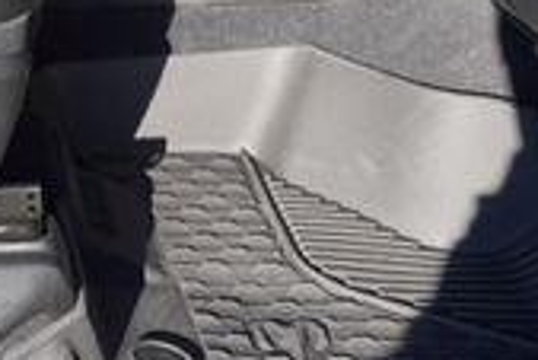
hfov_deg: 20.3
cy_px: -268
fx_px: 1361
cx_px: -172
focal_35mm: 91
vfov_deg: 13.6
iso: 100
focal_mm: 16
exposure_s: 1/125
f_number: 5.6
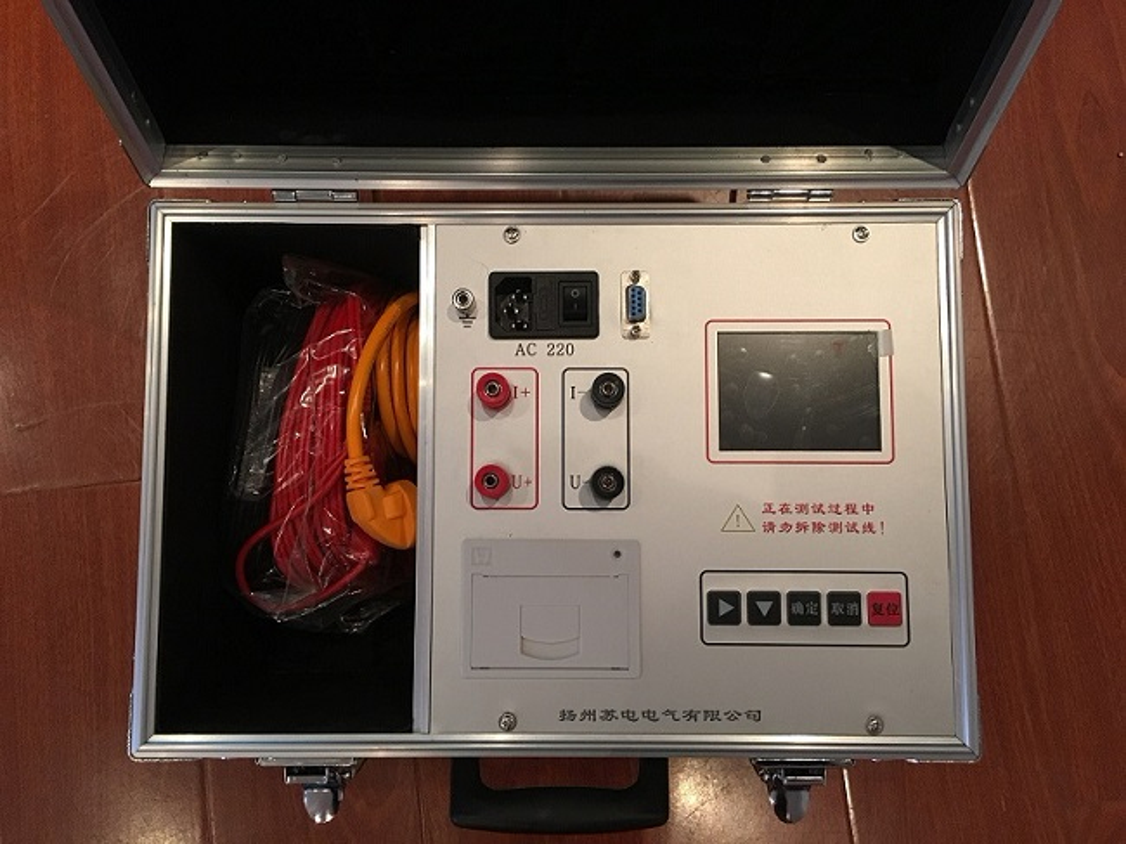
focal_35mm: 29
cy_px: 422
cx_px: 563
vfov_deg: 48.2
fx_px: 943
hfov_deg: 61.7
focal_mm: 4.15
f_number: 2.2
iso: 160
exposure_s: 1/33
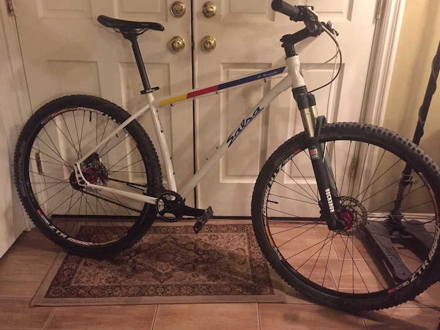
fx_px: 394
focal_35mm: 31
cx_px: 221
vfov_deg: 45.4
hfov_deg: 58.4
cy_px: 169
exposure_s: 1/15
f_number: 2.2
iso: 400
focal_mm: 4.15
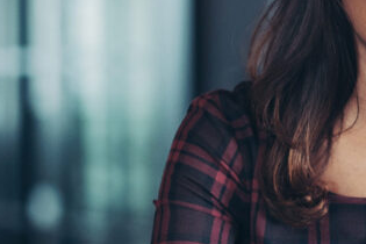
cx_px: 422
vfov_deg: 4.2
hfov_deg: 6.3
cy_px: 137
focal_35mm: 324
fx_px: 3294
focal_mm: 85
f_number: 2
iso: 1000
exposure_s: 1/320
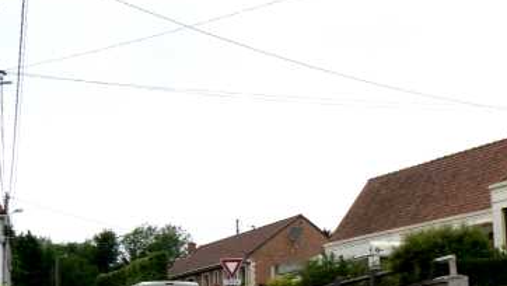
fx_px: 874
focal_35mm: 65
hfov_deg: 31.6
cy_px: 229
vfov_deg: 18.4
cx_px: 394
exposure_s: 1/160
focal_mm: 6
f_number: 5.6
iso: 80
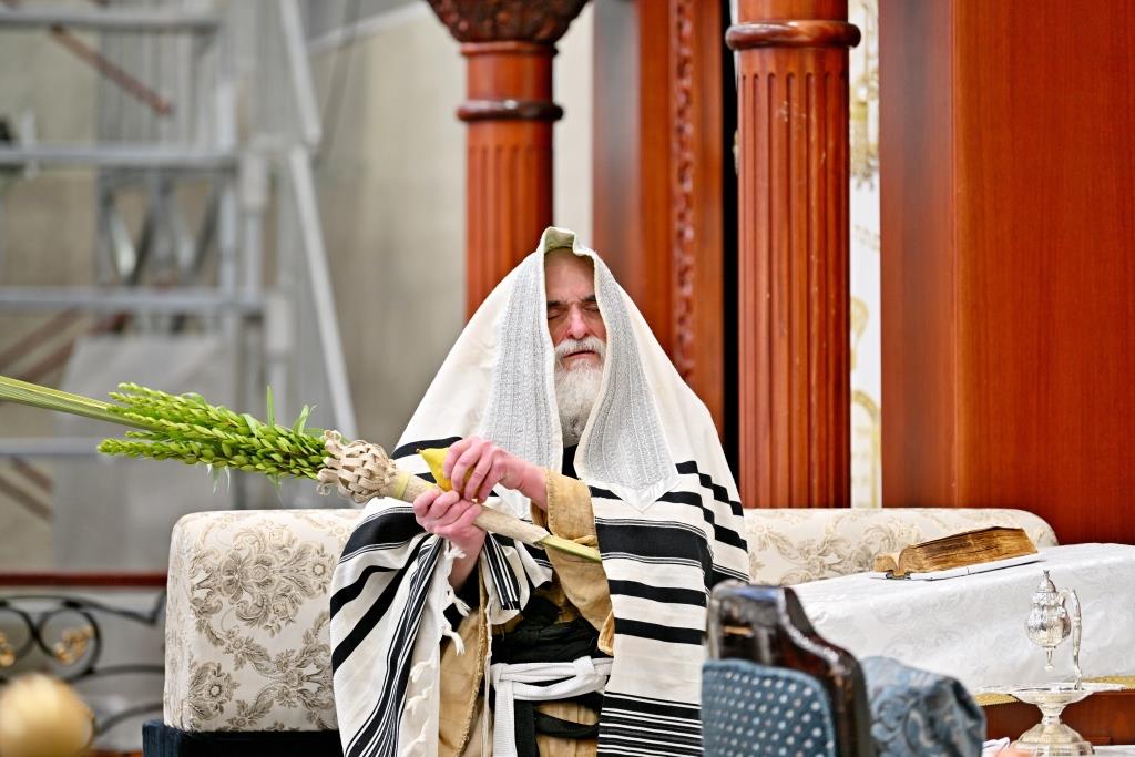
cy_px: 378
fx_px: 5360
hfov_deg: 12.1
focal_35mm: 170
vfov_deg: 8.1
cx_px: 568
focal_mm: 170
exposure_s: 1/320
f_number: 2.8
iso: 250
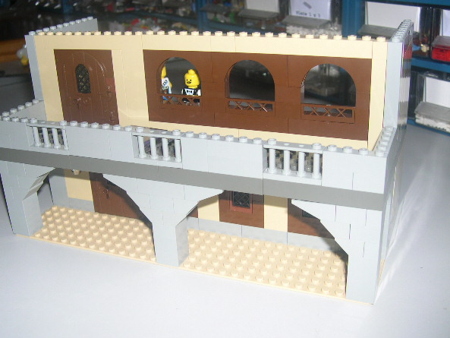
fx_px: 533
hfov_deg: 45.7
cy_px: 169
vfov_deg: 35.1
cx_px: 212
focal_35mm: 41
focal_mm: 8
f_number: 2.8
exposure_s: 1/60
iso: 100
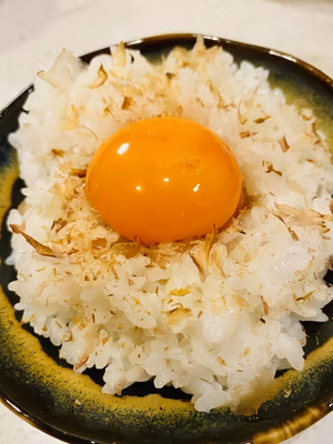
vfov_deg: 69.4
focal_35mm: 25
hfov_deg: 54.9
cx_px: 166
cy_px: 222
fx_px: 321
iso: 320
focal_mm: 4.25
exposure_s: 1/60
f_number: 1.8
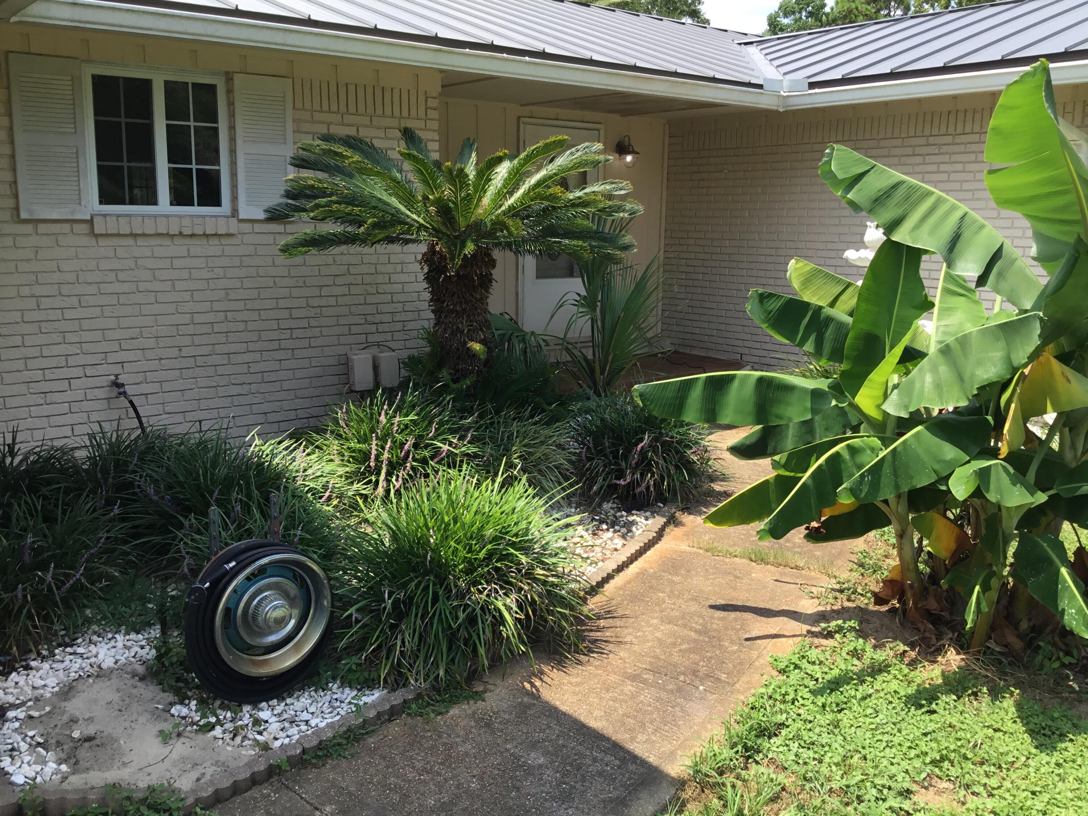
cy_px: 408
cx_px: 544
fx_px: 974
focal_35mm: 31
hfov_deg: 58.4
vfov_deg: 45.4
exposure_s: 1/558
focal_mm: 3.3
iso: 25
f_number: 2.4
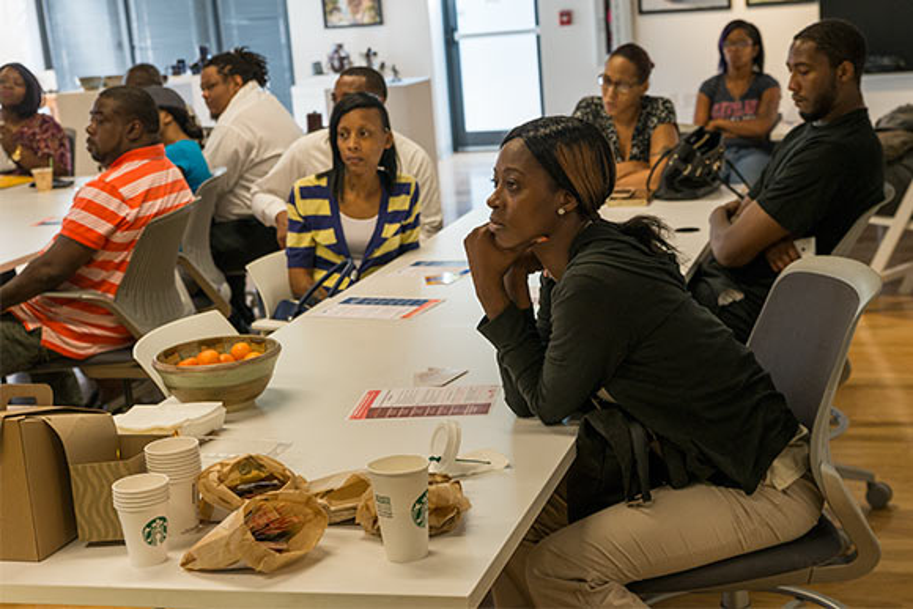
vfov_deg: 27.0
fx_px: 1268
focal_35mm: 50
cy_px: 304
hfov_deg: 39.6
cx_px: 456
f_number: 5.6
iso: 800
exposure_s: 1/250
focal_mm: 50
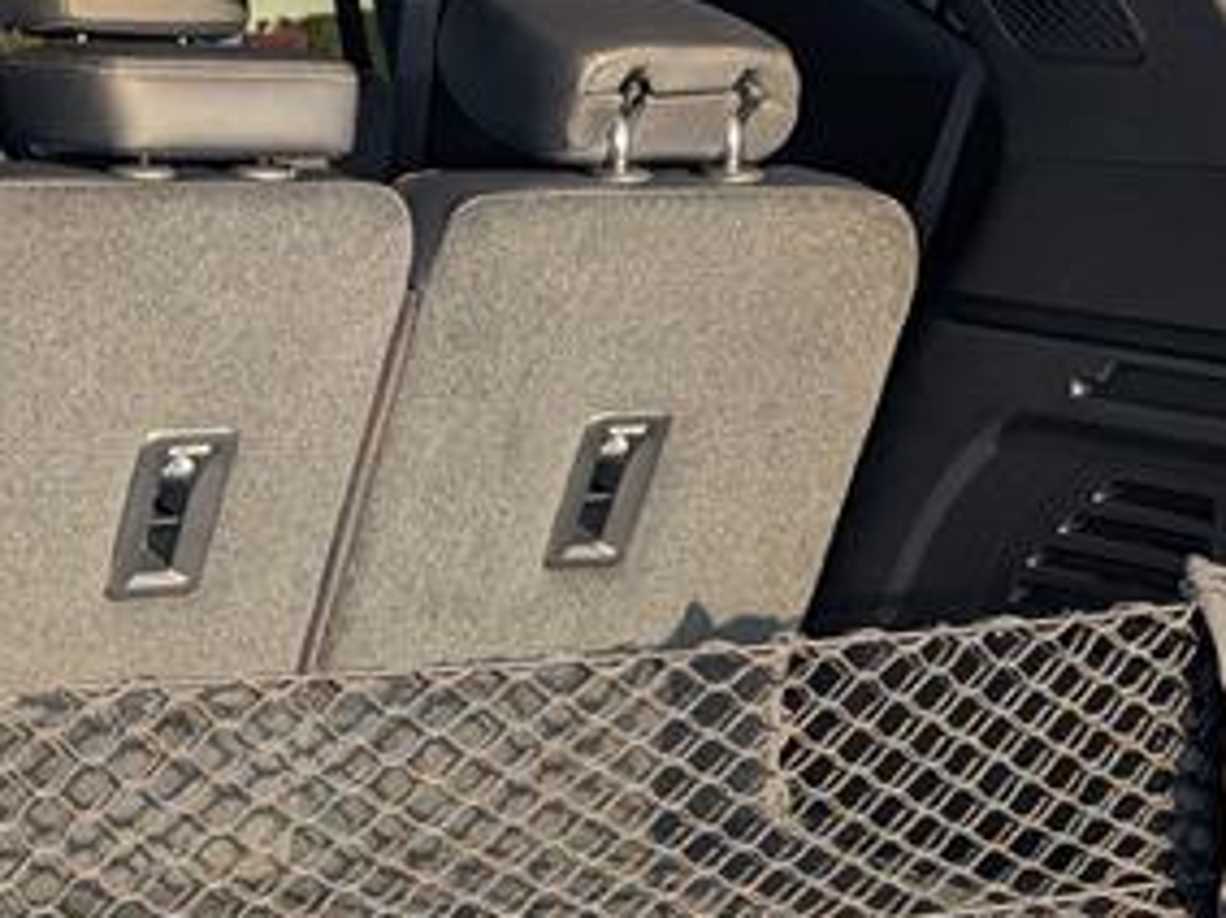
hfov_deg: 17.7
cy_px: 533
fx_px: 3930
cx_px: 412
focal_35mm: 111
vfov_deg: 13.3
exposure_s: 1/244
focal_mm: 6.9
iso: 20
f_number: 1.68
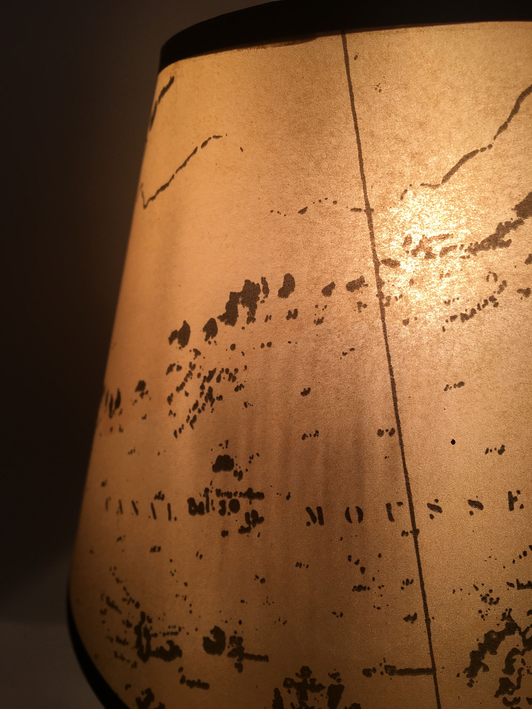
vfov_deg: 61.7
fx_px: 594
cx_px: 266
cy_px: 354
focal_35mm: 29
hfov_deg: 48.2
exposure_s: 1/232
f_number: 2.2
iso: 25
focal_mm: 4.15
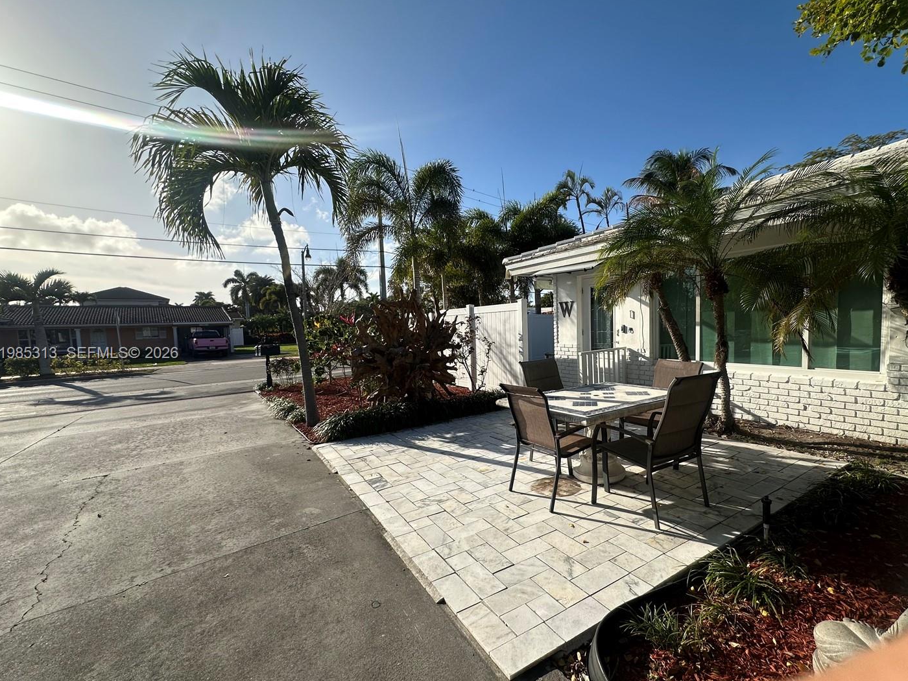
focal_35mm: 16
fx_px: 420
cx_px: 496
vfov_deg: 78.1
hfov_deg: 94.2
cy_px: 354
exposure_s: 1/1984
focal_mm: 2.22
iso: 40
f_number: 2.2
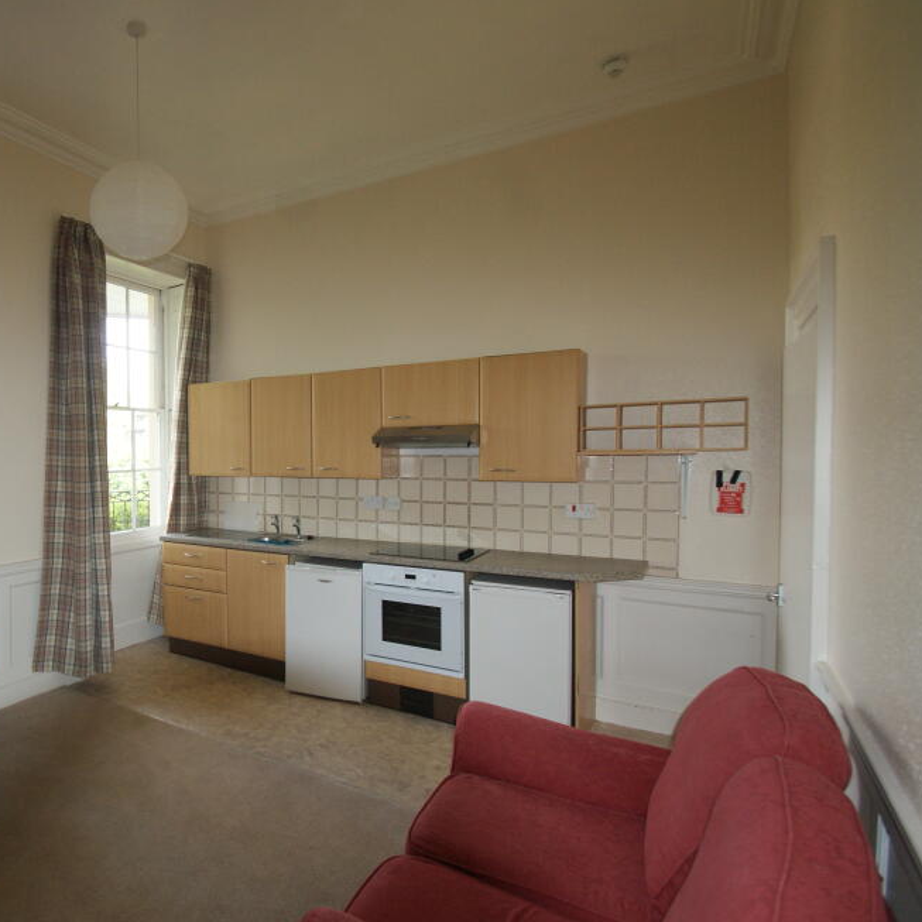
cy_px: 457
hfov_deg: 69.8
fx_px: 603
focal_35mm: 20
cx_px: 230
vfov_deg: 74.8
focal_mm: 10
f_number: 5.6
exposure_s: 1/80
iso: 400
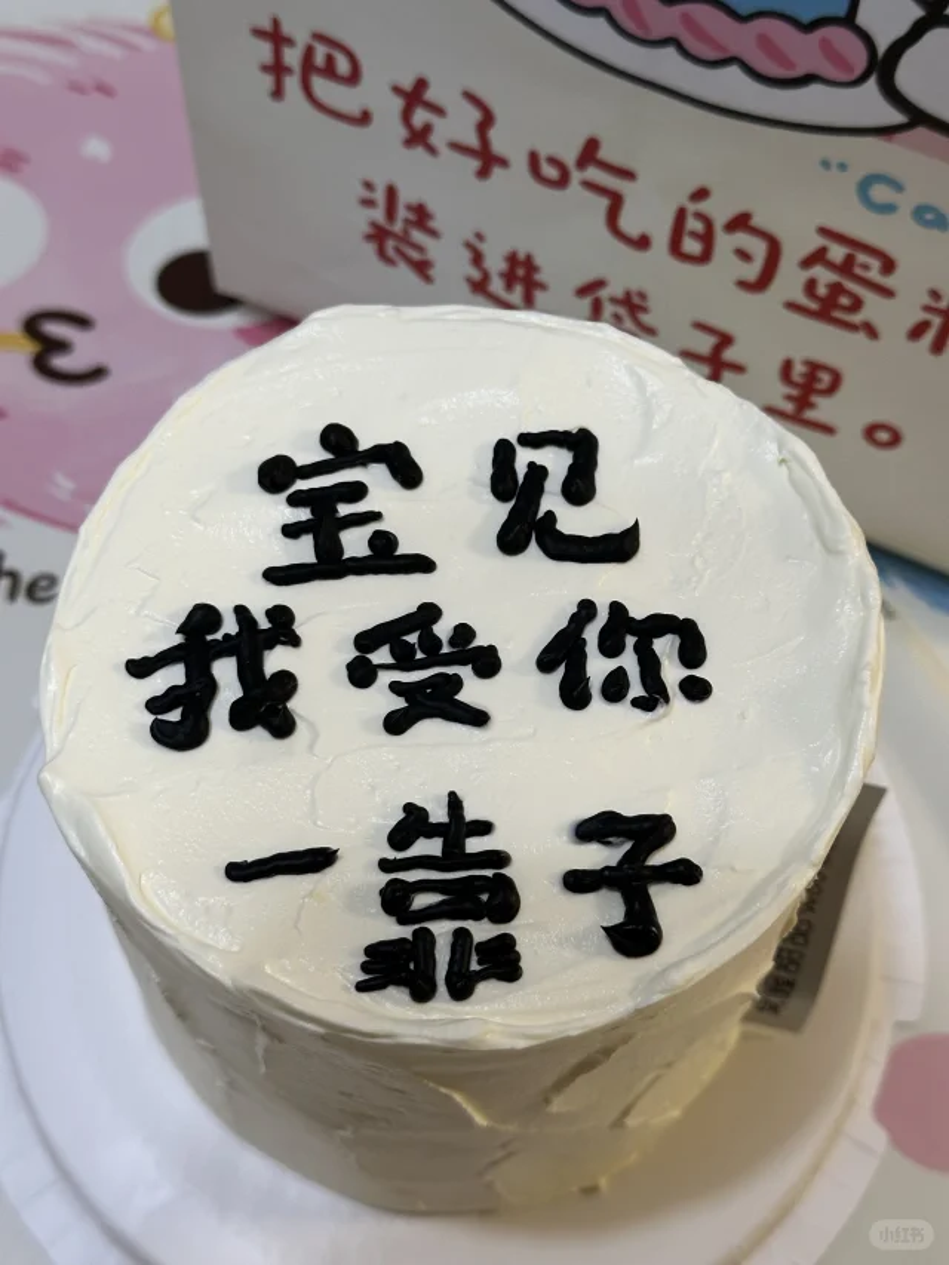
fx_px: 1754
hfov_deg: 30.3
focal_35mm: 48
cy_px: 632
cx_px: 474
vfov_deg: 39.7
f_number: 1.78
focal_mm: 6.86
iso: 100
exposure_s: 1/60
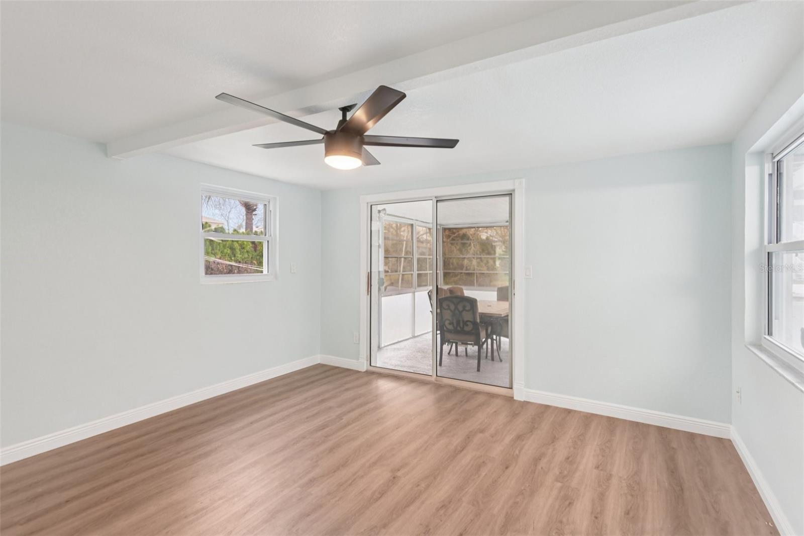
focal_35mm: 16
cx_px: 402
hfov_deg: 96.7
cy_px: 268
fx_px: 357
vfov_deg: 73.7
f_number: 8
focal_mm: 16
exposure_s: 1/25
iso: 400
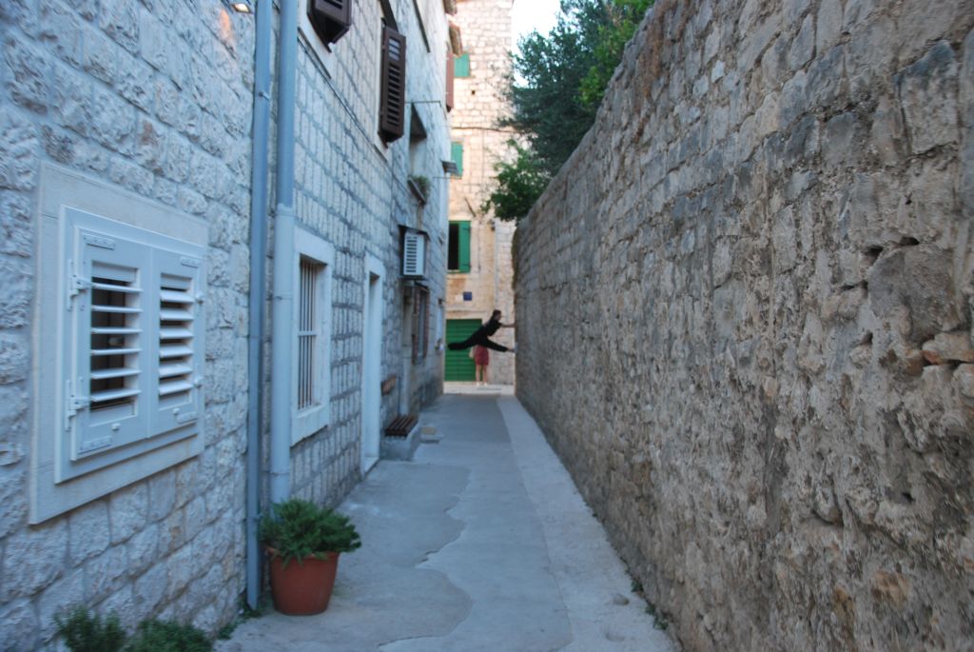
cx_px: 487
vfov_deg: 41.8
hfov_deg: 59.4
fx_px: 853
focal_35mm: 32
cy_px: 326
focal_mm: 21
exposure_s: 1/50
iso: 200
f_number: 3.8
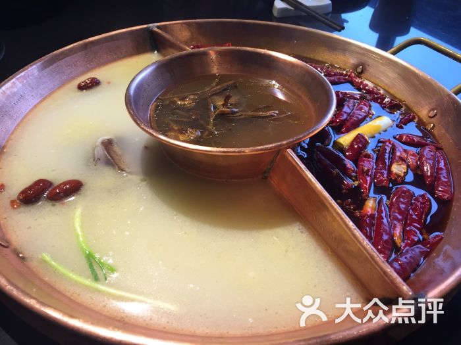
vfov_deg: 48.2
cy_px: 172
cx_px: 230
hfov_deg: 61.7
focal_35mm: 29
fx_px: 386
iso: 64
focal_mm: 4.15
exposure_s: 1/33
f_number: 2.2
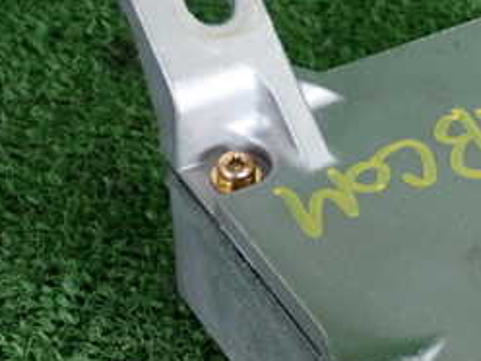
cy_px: 215
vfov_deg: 12.2
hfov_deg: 15.7
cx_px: 568
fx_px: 1681
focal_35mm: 121
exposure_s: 1/125
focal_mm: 9.01
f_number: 3.2
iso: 500
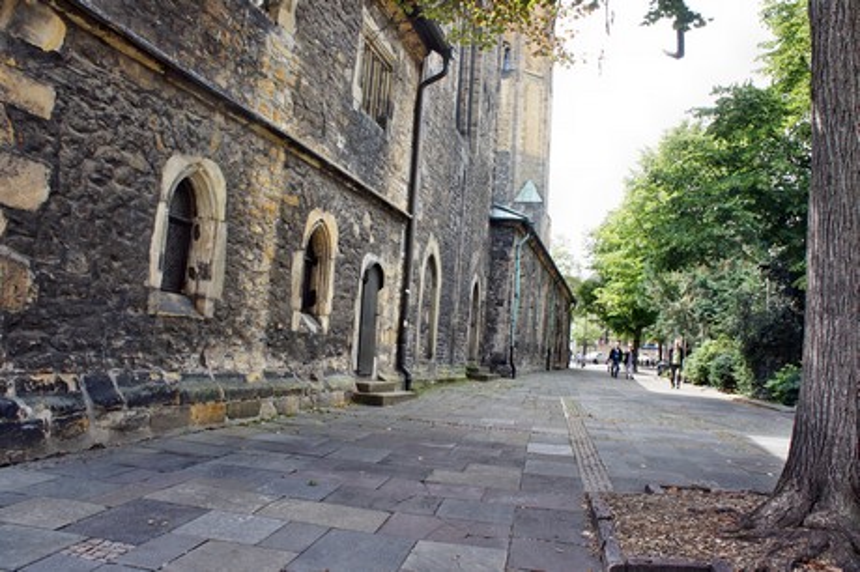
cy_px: 286
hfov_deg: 67.4
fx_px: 645
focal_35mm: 27
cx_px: 430
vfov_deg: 47.9
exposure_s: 1/100
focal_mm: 18
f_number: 6.3
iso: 200
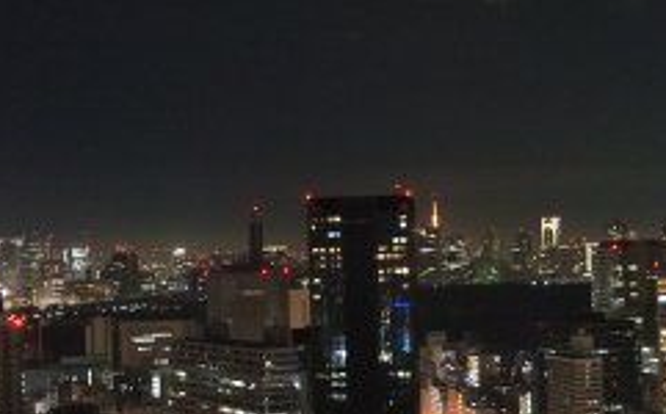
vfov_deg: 18.5
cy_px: 251
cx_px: 392
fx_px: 1269
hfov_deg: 29.3
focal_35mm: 70
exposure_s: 1/13
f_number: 3.5
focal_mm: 18
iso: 6400
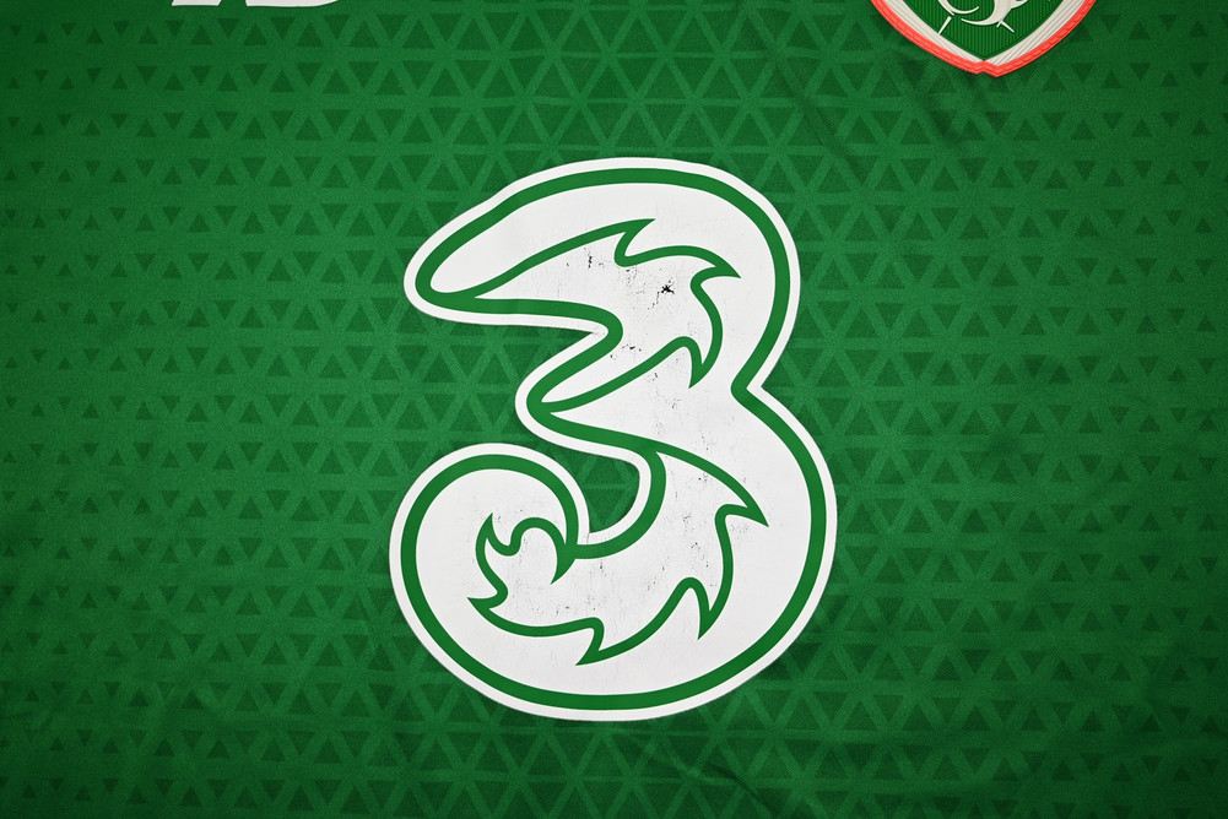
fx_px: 1143
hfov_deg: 56.5
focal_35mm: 34
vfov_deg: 39.4
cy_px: 410
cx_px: 614
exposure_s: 1/125
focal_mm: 33.5
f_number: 5
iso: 200
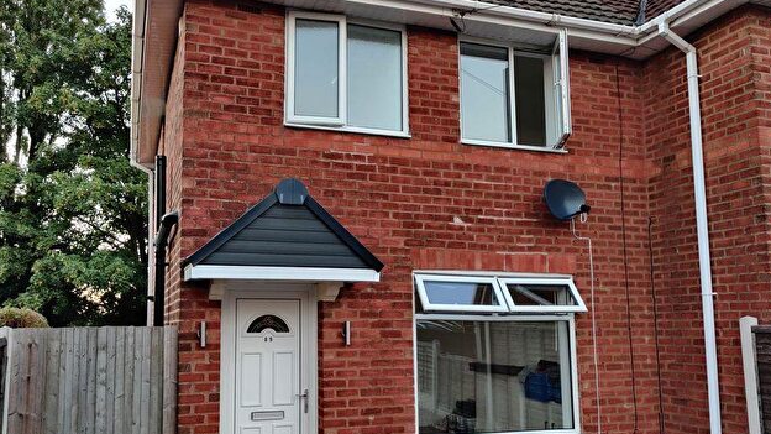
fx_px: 675
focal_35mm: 33
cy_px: 243
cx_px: 351
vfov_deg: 35.6
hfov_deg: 59.4
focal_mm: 4.75
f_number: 1.65
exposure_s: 1/33
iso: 500
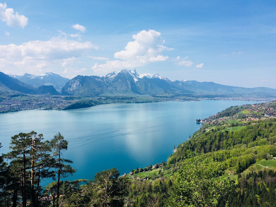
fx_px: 231
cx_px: 138
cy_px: 104
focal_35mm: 29
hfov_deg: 61.7
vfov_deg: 48.2
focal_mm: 4.15
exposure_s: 1/1923
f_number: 2.2
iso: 25
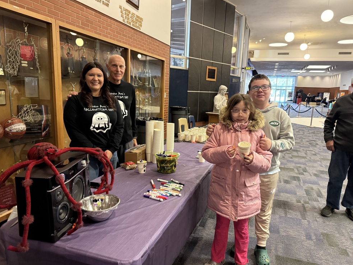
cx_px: 181
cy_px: 137
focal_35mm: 25
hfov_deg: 69.4
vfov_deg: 54.9
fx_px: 255
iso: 1000
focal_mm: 6.76
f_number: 1.78
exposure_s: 1/40
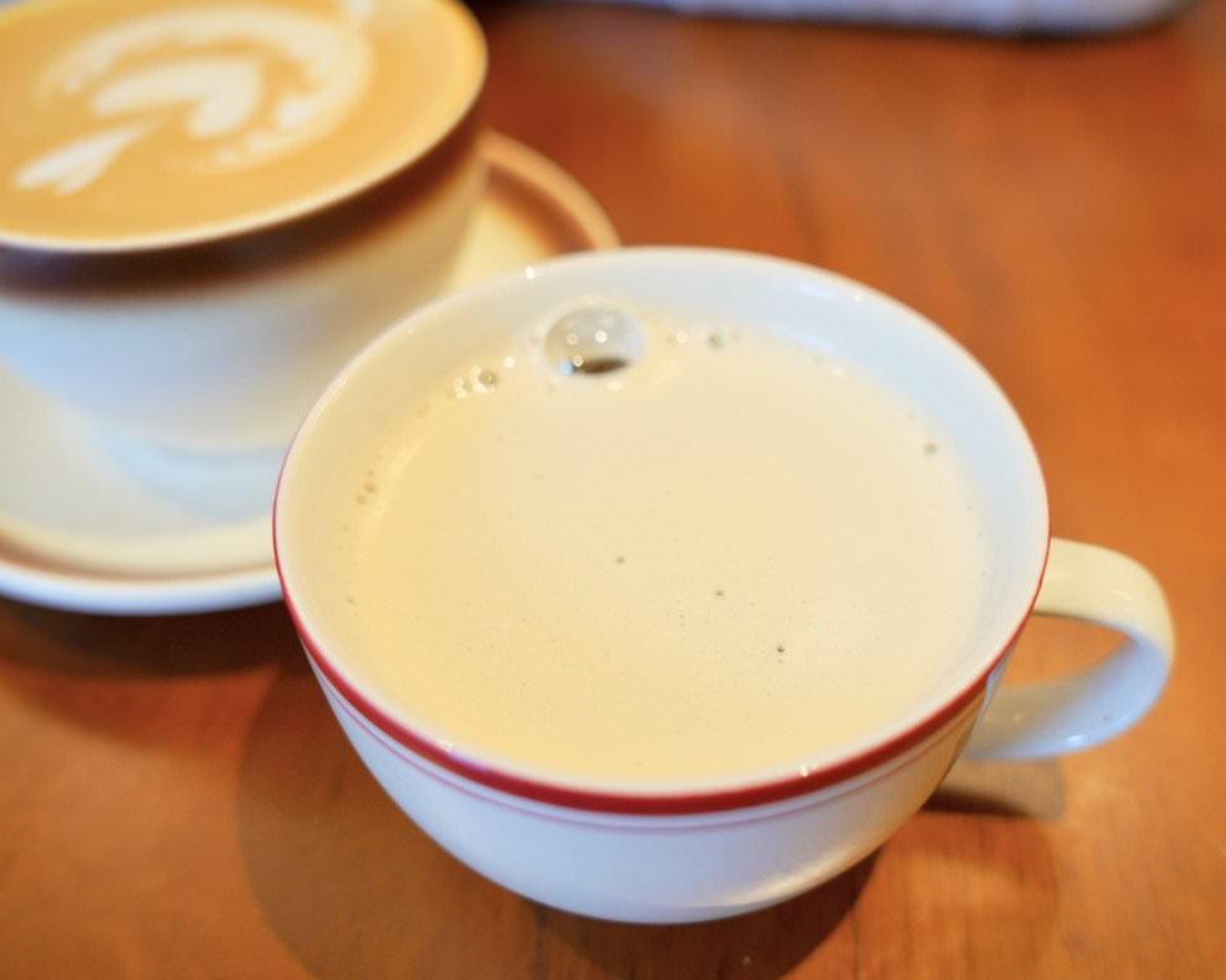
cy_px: 497
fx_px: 1363
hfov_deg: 48.4
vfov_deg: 39.6
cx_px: 662
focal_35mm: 38
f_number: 4
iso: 320
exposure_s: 1/60
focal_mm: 32.5
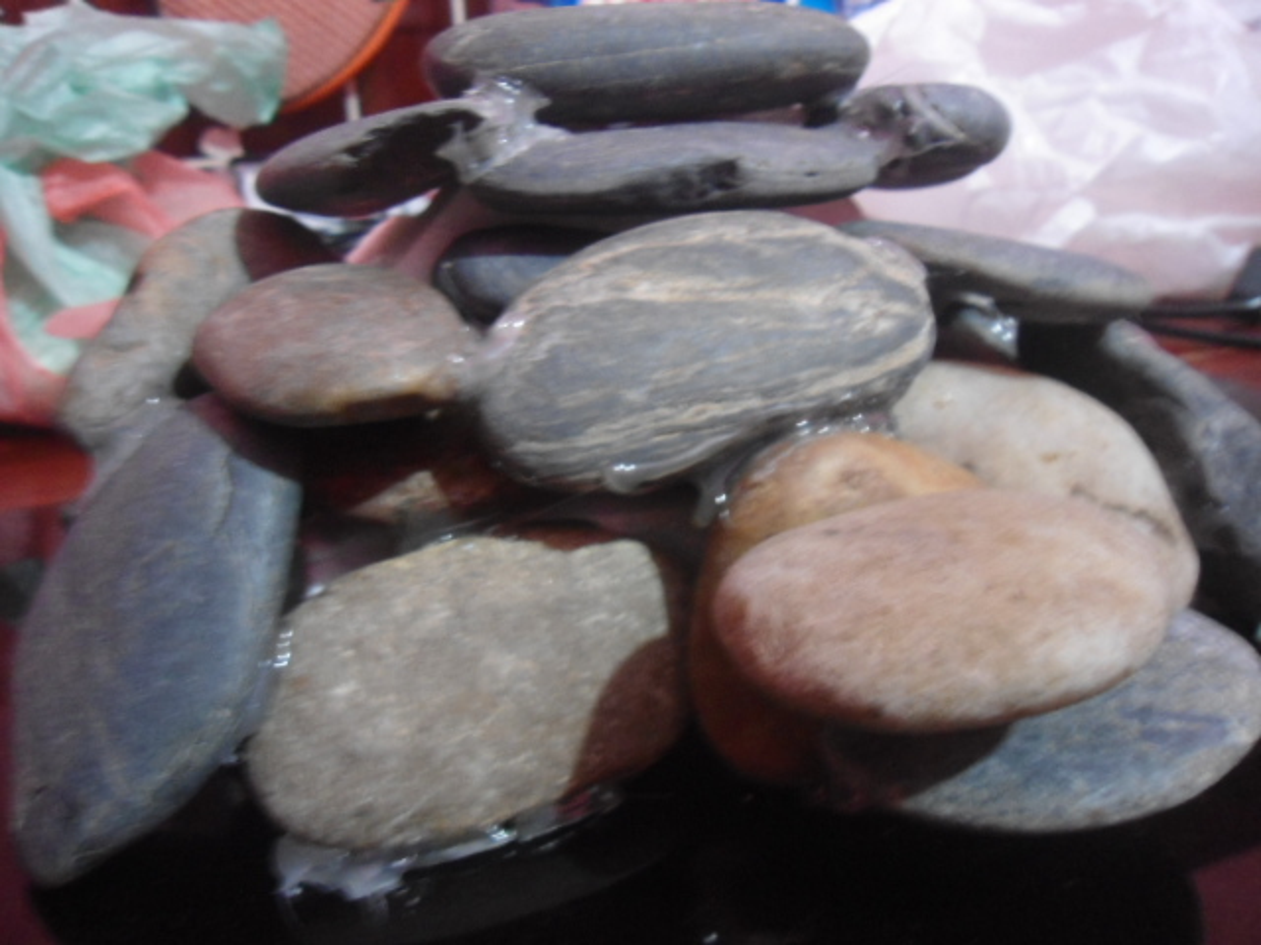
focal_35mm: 26
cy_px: 472
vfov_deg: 53.1
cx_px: 630
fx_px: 947
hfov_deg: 67.3
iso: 400
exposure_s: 1/8
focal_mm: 4.7
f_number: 2.8
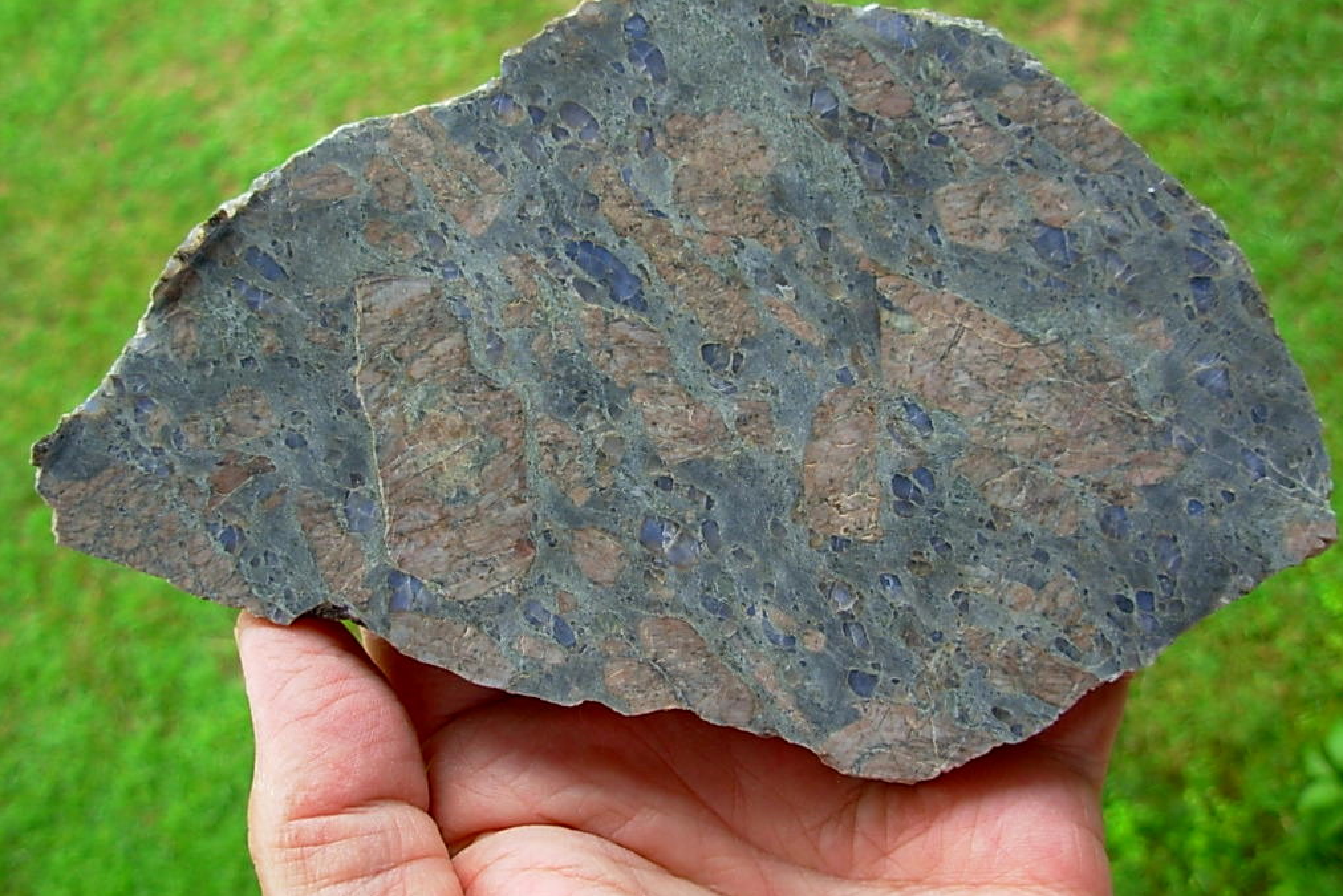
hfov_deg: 48.5
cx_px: 678
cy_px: 402
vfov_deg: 33.4
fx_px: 1492
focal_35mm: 40
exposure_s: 1/87.9
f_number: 2.9
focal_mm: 6.3
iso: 50
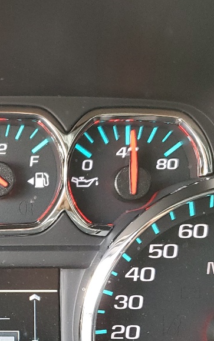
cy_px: 232
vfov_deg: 26.9
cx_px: -68
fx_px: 708
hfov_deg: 16.2
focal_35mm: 76
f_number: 1.5
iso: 112
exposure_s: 1/60.2
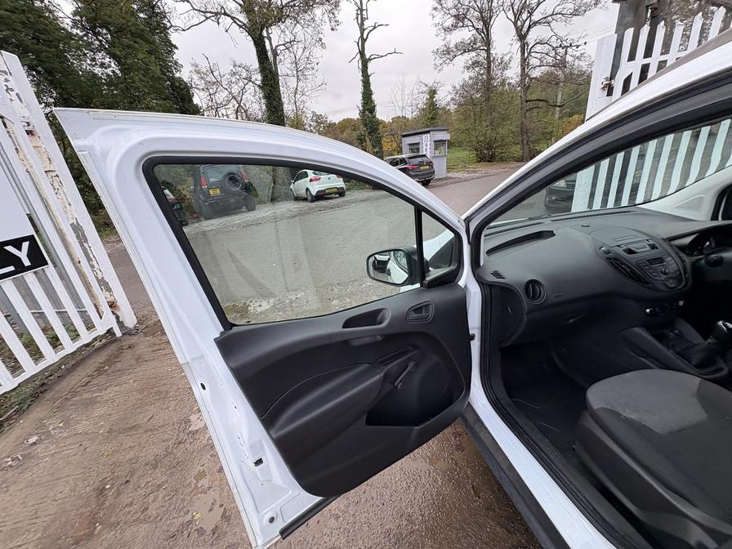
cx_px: 366
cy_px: 274
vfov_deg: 85.7
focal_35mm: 14
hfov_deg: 102.1
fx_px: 296
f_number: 2.2
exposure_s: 1/174
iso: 64
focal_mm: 2.22
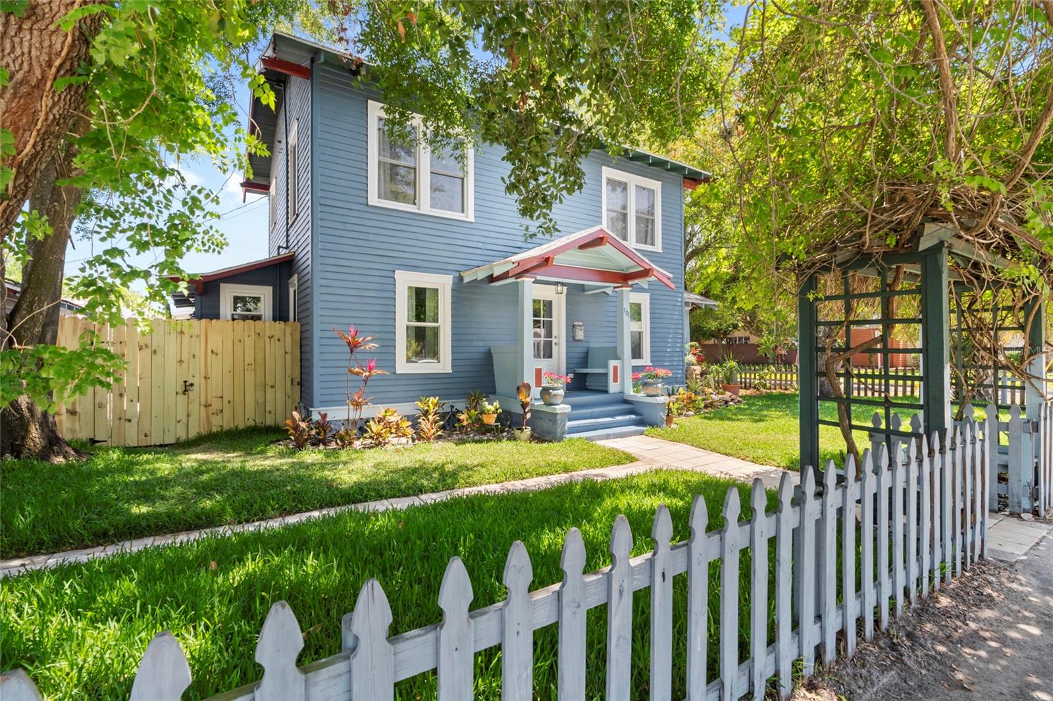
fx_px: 468
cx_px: 526
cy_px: 350
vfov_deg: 73.7
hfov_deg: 96.7
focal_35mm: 16
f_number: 10
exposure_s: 1/30
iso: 250
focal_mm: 16
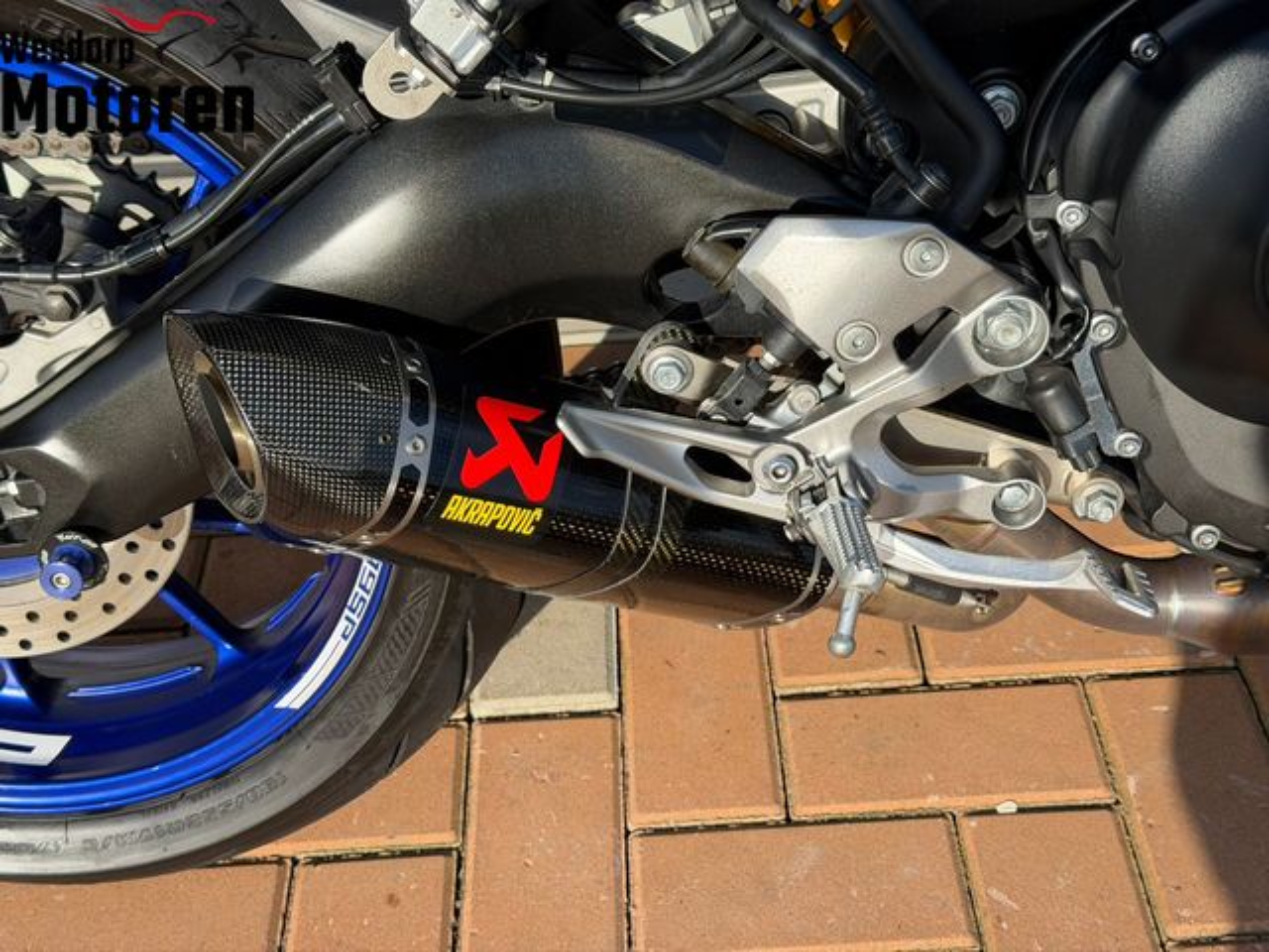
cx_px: 634
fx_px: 1760
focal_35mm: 48
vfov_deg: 30.3
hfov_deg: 39.7
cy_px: 476
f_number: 1.78
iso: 64
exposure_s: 1/2273
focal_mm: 6.76
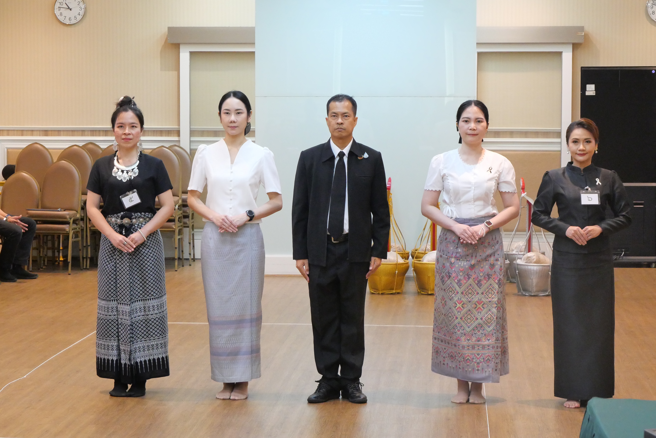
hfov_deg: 20.2
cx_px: 328
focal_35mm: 101
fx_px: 1842
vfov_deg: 13.6
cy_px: 219
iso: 3200
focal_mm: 49
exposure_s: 1/40
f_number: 5.6
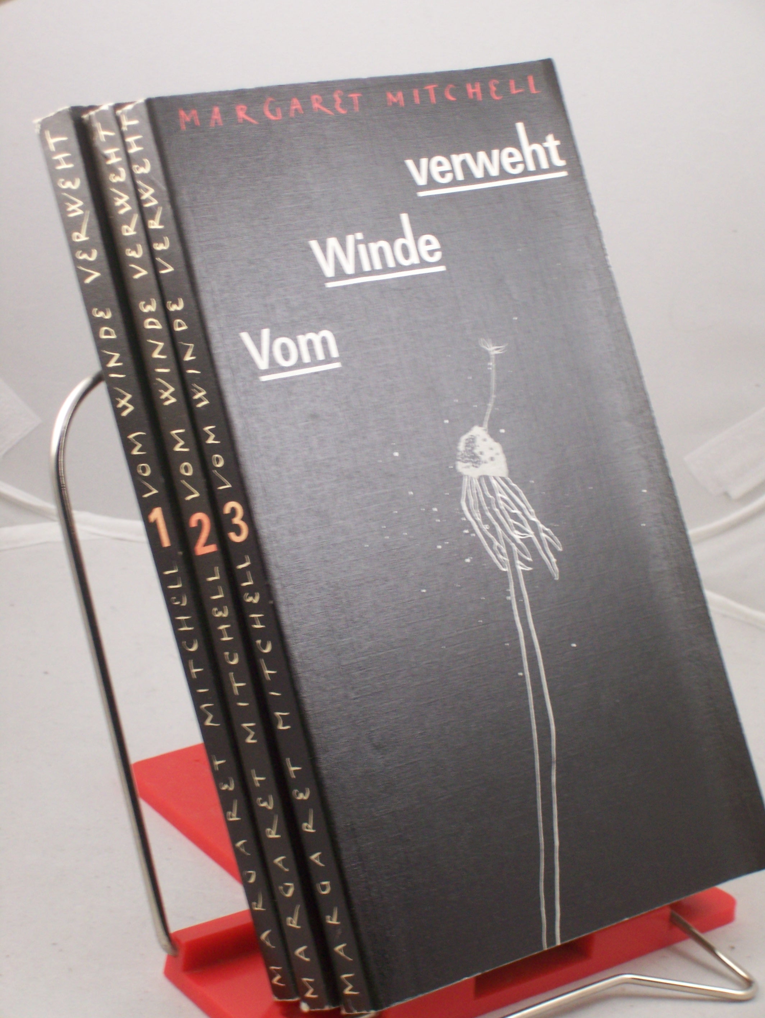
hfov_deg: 14.5
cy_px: 509
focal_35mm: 102
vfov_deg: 19.2
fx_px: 3002
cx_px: 382
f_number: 4.6
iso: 160
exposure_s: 1/25
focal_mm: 16.8
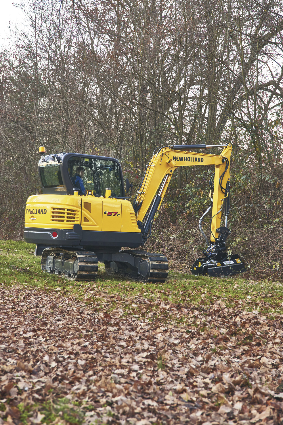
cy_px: 212
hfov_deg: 22.6
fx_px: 707
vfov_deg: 33.4
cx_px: 142
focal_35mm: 60
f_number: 5
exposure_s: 1/60
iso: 1000
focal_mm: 60
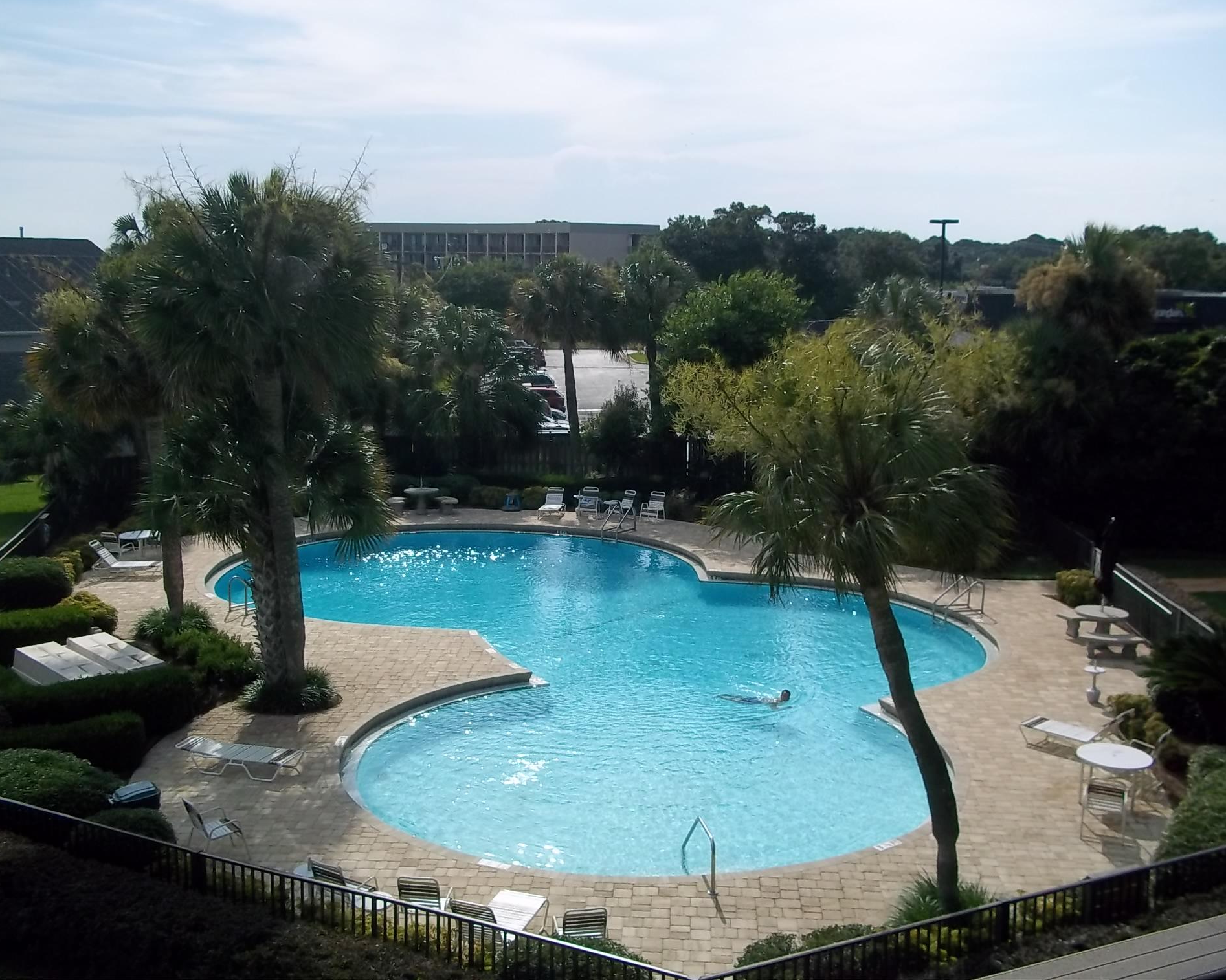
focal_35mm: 38
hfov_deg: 47.9
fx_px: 1379
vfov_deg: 39.2
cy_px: 484
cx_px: 607
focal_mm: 6.5
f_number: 8
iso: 80
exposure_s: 1/320
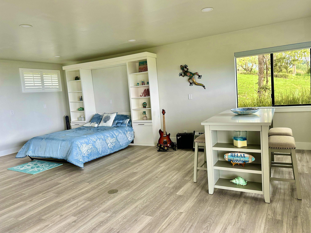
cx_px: 162
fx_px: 225
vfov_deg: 54.9
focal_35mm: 25
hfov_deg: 69.4
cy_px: 112
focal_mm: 6.86
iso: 200
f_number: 1.78
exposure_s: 1/121
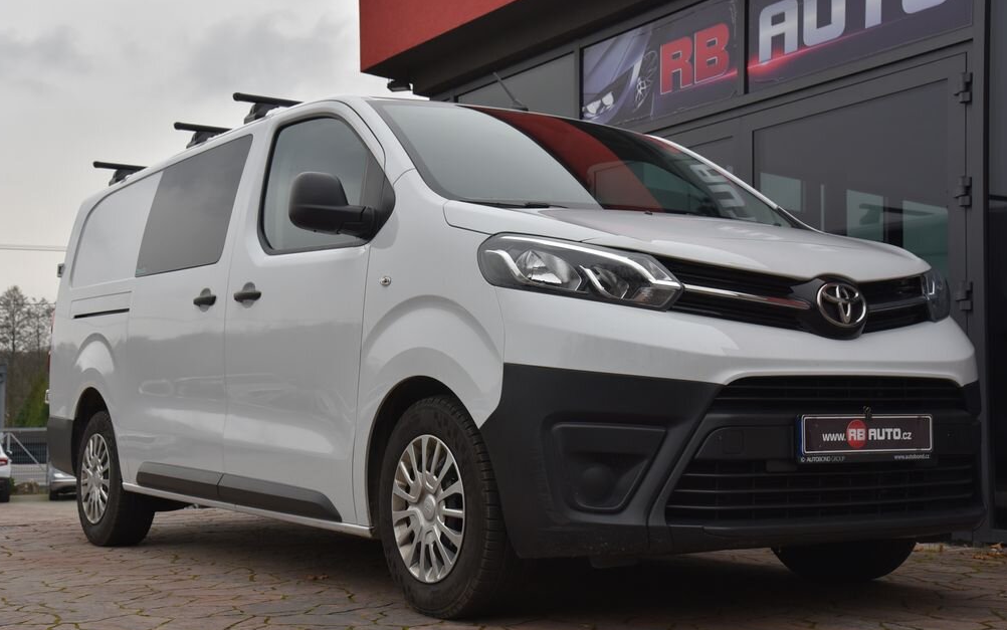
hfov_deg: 40.3
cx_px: 506
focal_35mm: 50
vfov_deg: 25.8
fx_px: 1373
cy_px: 340
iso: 500
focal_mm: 48
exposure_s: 1/320
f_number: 9
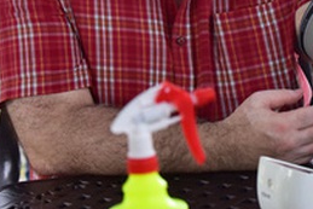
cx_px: 263
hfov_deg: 5.7
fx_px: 3149
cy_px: -88
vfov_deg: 3.8
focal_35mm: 362
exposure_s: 1/1000
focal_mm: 125
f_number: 5
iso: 1000
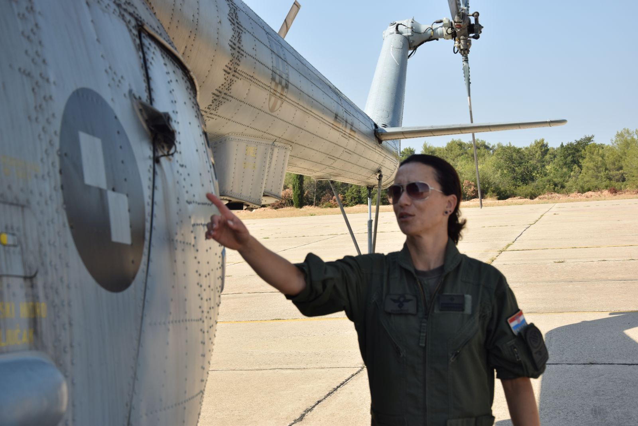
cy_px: 213
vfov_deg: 20.2
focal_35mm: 68
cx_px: 319
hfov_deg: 29.9
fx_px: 1196
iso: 100
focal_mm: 45
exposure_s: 1/250
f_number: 8
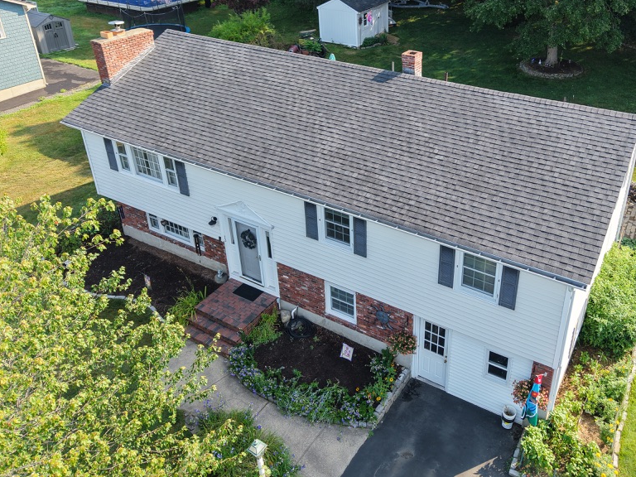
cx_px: 401
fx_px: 588
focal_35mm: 32
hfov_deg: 56.1
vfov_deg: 43.6
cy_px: 164
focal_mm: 8.67
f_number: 1.8
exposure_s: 1/400
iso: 100
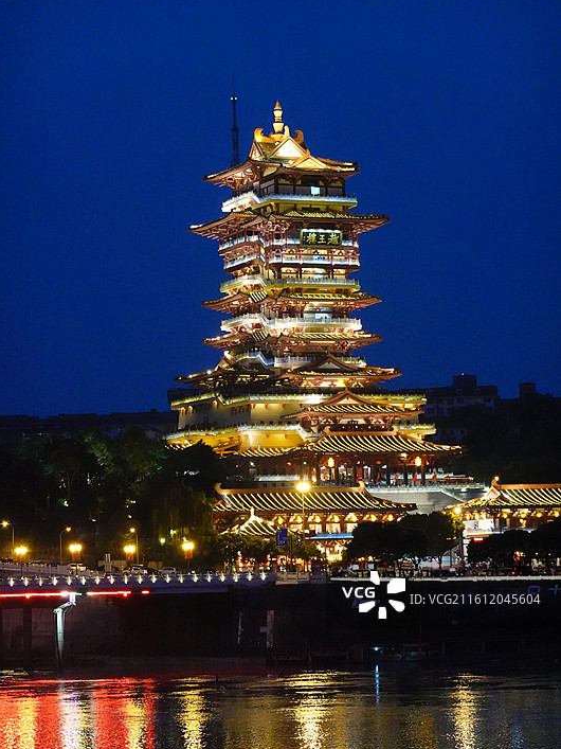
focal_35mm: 111
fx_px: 2399
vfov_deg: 17.7
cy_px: 396
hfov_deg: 13.3
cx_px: 280
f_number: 4
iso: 3200
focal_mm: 37.41
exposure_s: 1/40
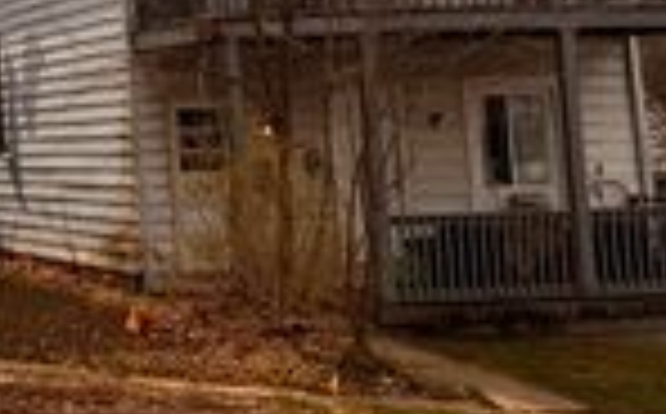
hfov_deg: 20.4
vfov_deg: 14.9
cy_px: 16
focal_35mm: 86
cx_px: -356
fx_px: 1559
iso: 64
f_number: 1.78
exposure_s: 1/15152
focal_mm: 6.76
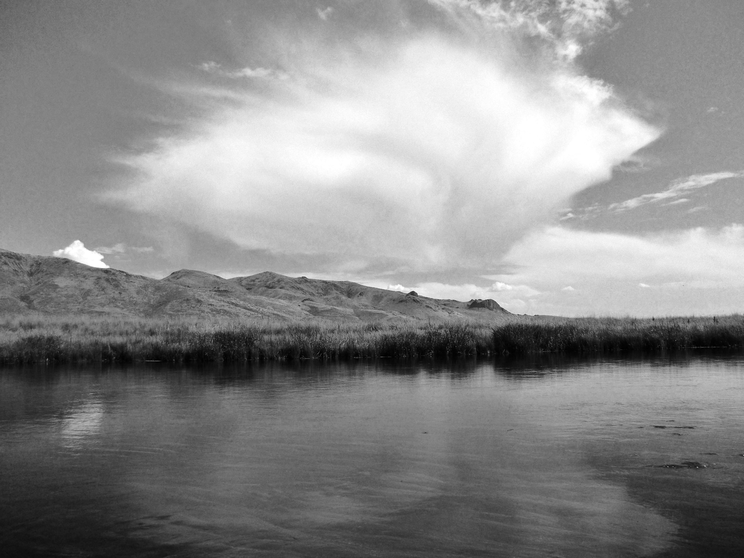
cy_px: 279
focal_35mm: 29
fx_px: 623
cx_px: 372
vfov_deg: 48.2
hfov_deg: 61.7
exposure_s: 1/1600
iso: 80
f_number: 3.3
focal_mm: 4.1
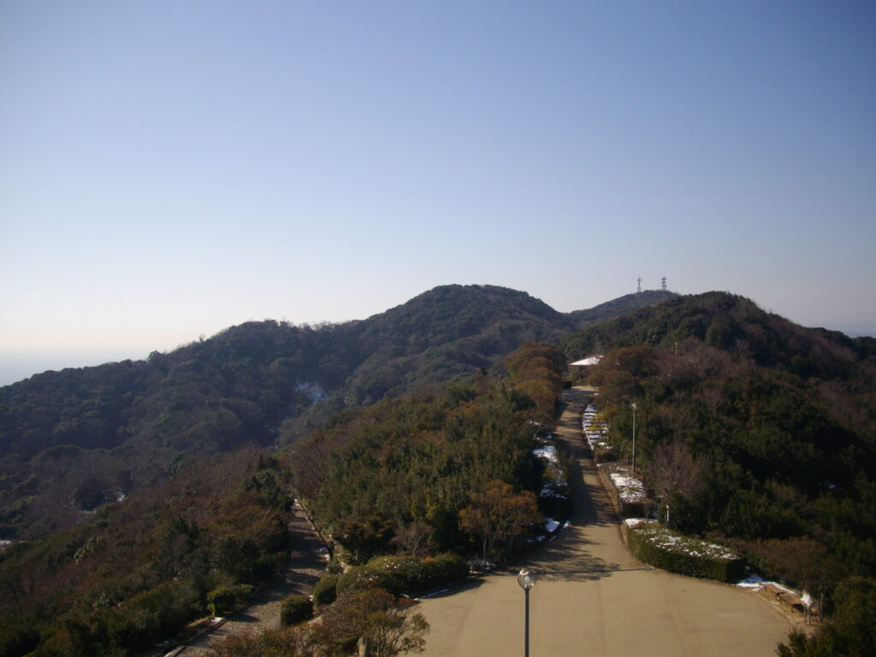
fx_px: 936
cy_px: 328
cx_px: 438
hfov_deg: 50.1
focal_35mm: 37
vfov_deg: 38.7
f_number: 5.6
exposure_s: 1/500
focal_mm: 6.2
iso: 100
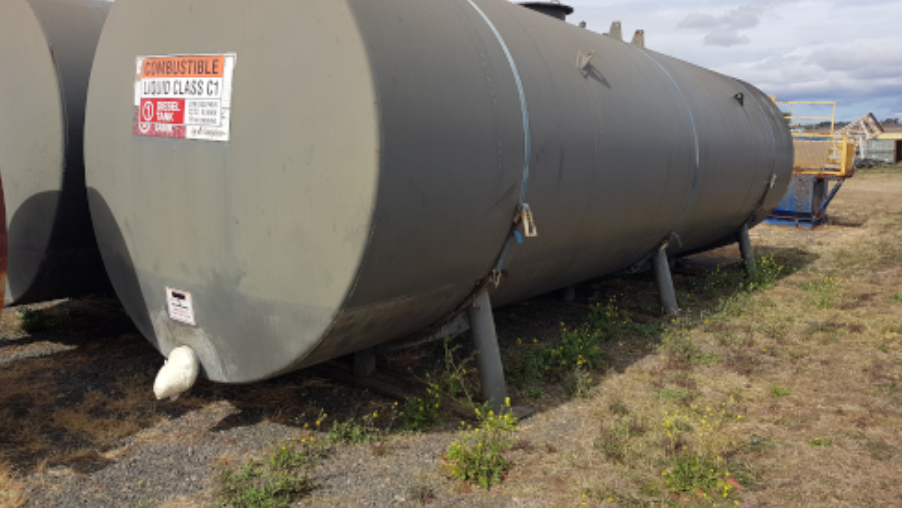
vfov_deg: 39.9
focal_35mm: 29
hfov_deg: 66.0
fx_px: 694
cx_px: 449
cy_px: 186
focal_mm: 4.2
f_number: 1.7
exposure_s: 1/2472
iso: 40
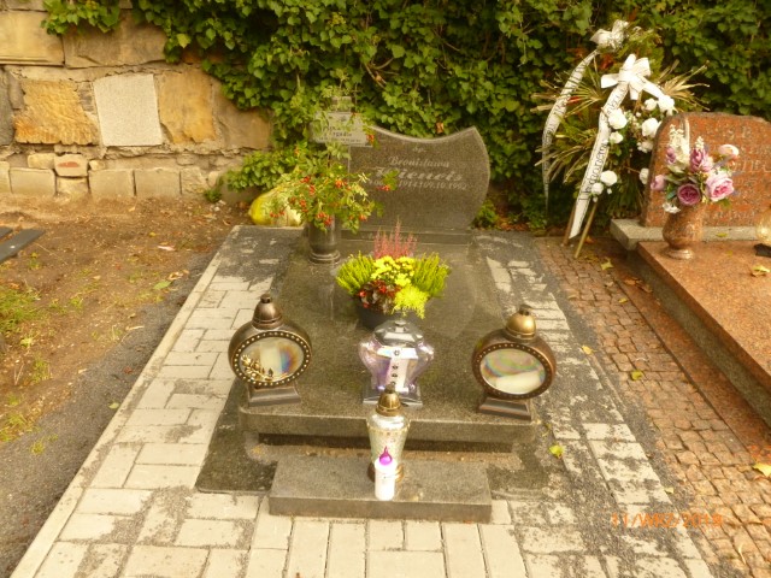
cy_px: 289
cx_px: 386
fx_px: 624
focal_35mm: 28
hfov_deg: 63.4
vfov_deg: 49.7
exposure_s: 1/250
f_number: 3.3
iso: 200
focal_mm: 5
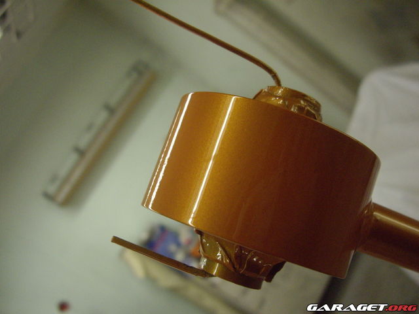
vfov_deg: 37.7
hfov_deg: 49.0
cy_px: 157
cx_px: 210
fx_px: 460
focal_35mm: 38
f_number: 2.8
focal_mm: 7.9
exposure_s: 1/125
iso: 400
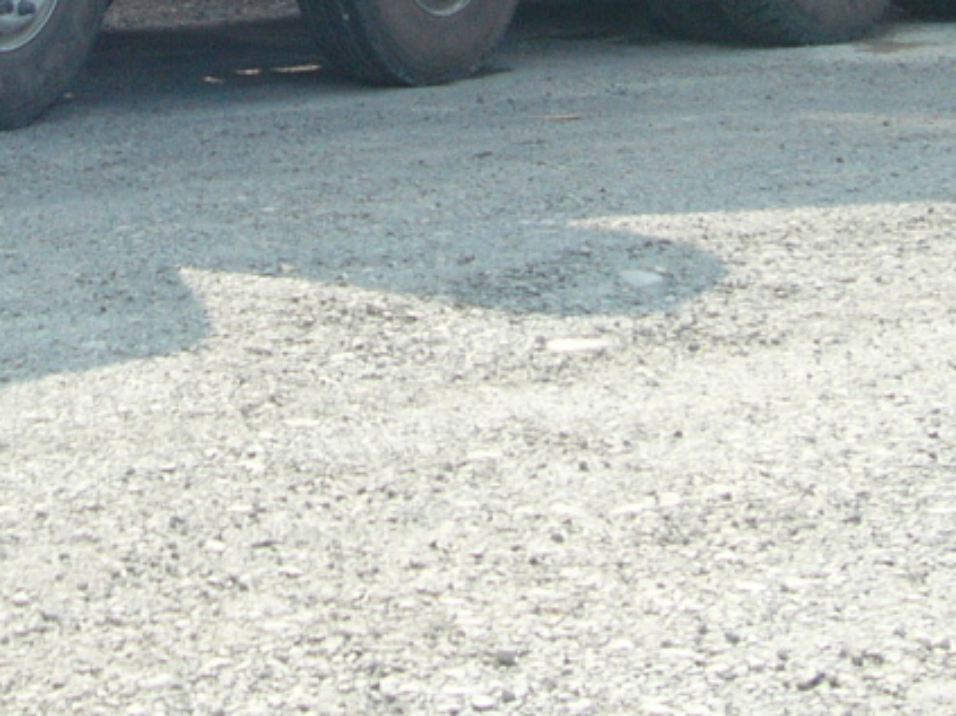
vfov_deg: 13.3
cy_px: -314
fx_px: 2927
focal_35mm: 106
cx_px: 59
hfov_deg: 18.2
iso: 50
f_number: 8
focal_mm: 5.8
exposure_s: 1/60
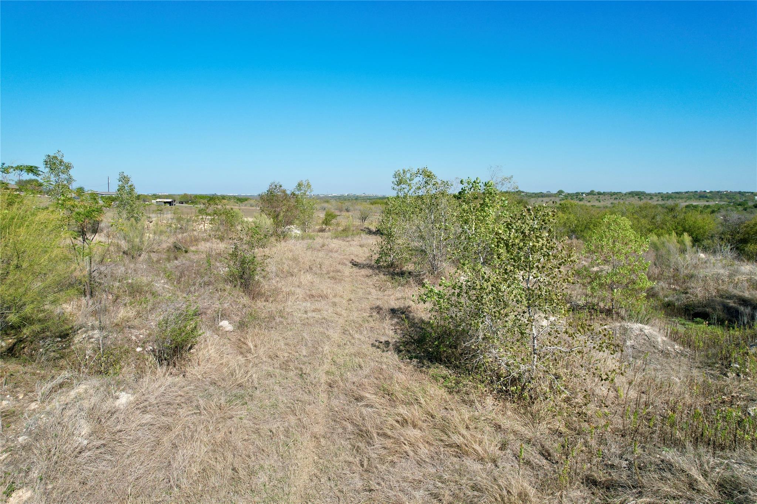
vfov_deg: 57.2
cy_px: 252
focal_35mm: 22
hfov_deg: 78.6
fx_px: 463
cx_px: 378
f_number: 2.8
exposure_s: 1/2000
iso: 100
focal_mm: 8.38
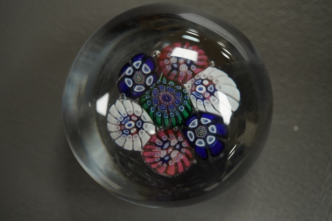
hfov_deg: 43.6
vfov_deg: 29.9
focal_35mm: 45
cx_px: 166
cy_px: 110
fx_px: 415
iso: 1250
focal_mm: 30
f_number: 7.1
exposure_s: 1/125
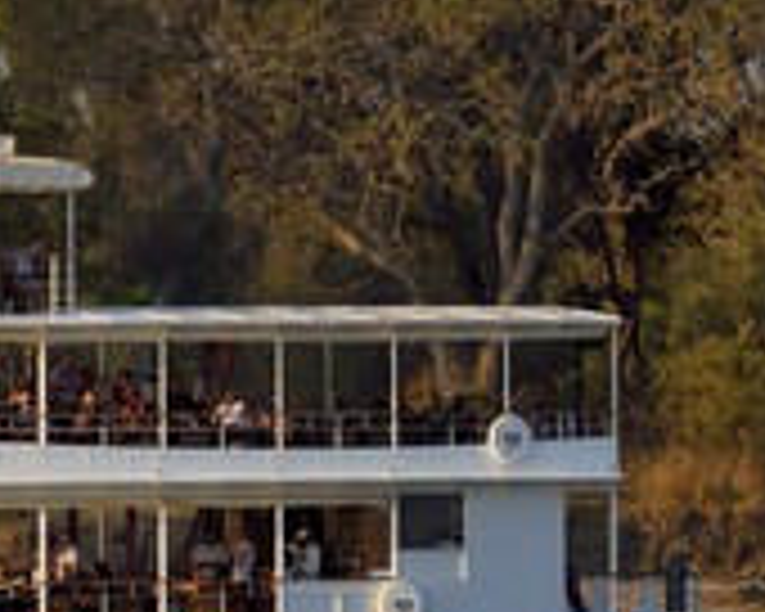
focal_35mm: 428
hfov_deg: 4.5
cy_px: 338
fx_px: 9690
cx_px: -45
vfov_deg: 3.6
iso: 400
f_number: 11
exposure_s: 1/400
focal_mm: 185
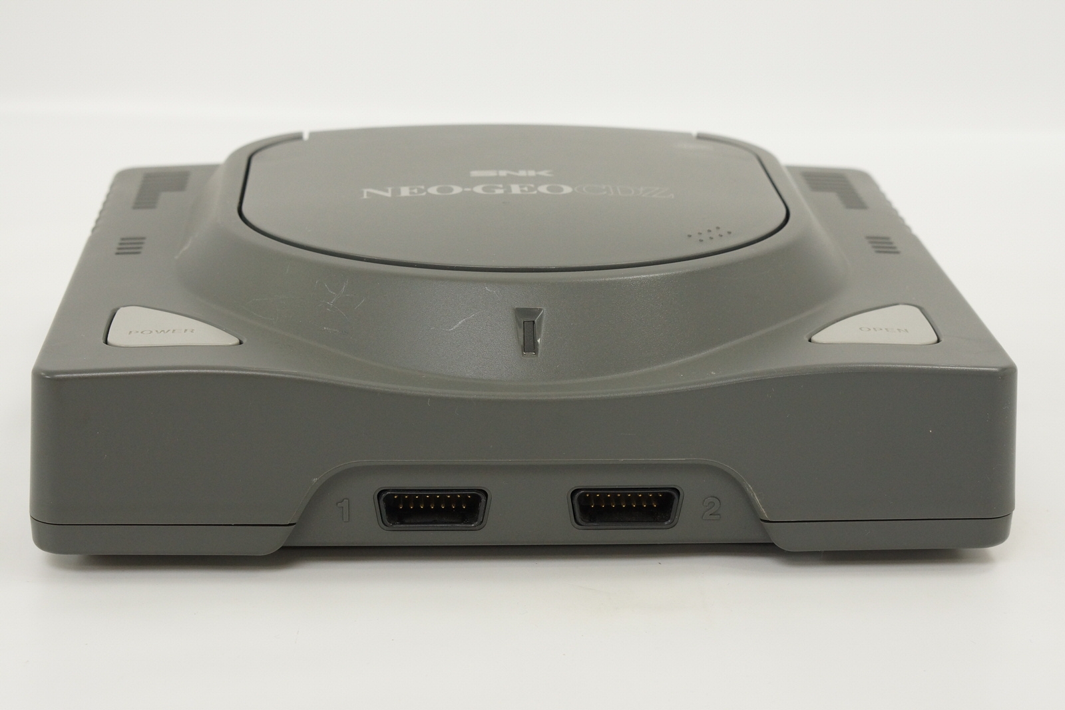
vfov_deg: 18.2
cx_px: 532
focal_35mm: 75
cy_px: 355
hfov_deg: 27.0
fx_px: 2219
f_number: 7.1
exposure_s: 1/40
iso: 800
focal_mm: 50
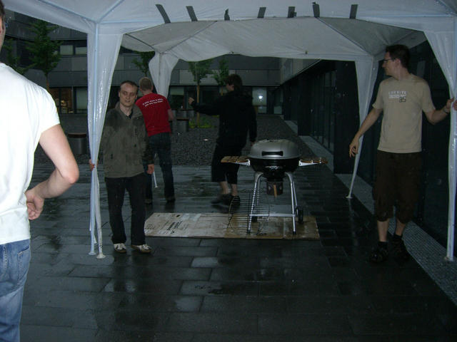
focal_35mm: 38
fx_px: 502
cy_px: 171
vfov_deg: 37.7
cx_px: 228
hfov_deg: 49.0
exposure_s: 1/60
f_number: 2.7
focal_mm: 6.2
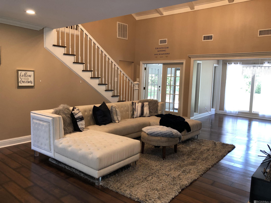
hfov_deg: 63.4
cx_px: 136
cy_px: 102
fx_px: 219
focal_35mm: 28
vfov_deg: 49.7
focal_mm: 3.99
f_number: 1.8
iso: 40
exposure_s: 1/20
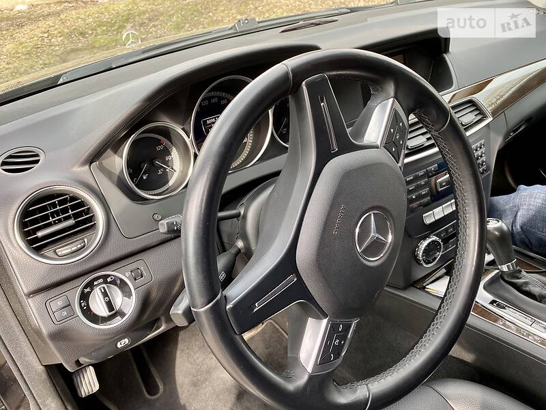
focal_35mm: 26
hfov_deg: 67.3
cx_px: 273
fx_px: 410
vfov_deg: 53.1
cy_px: 205
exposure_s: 1/122
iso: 80
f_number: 1.8
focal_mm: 4.2
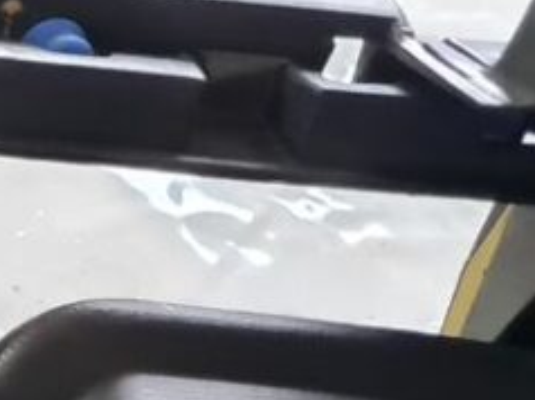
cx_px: -1030
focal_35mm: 153
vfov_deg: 8.9
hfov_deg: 10.0
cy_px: 919
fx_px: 2362
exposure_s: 1/25
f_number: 1.8
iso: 800
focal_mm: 5.4
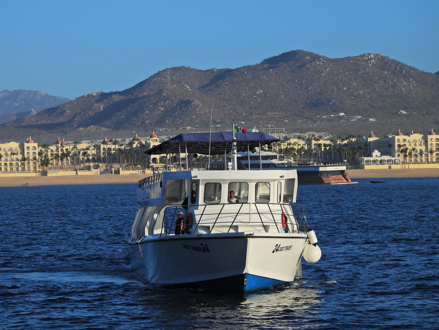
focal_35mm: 150
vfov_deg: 9.9
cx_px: 220
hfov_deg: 13.2
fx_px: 1902
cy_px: 165
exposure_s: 1/1600
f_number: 4.5
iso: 100
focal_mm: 26.8
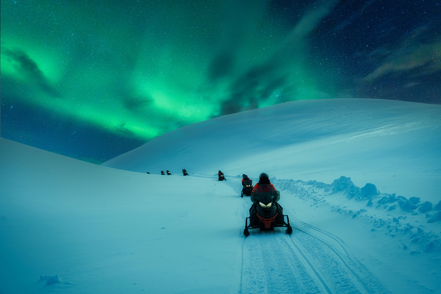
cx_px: 220
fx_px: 527
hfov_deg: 45.4
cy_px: 147
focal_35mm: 43
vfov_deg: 31.2
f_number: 8
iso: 100
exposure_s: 1/500
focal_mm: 43
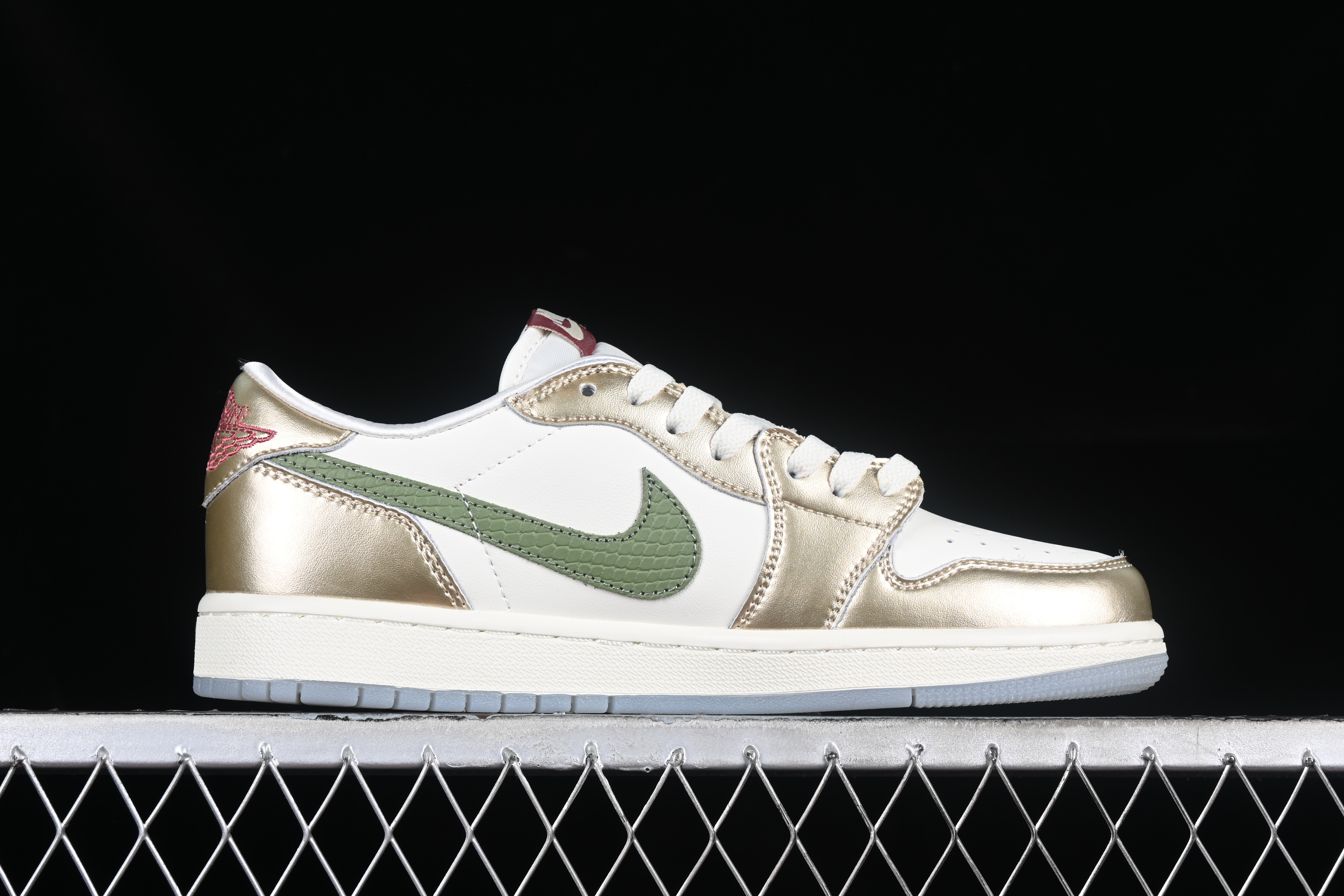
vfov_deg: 17.7
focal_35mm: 77
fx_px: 2874
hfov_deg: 26.3
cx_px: 664
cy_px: 438
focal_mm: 50
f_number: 8
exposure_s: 1/80
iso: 160
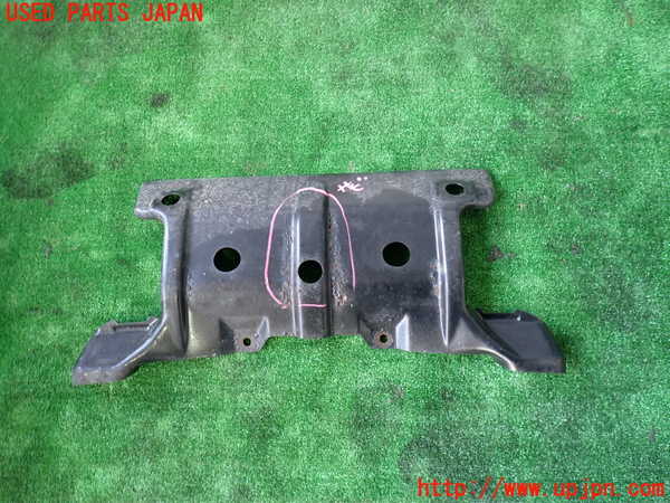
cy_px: 252
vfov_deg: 54.9
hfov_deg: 69.4
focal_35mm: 25
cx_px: 335
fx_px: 484
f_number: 2
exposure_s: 1/40
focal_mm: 4.5
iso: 200
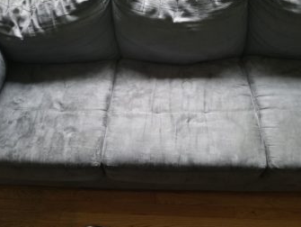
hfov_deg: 58.3
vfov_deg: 45.4
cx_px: 143
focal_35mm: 31
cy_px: 95
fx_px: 270
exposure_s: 1/30
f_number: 1.7
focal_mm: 4.25
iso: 200
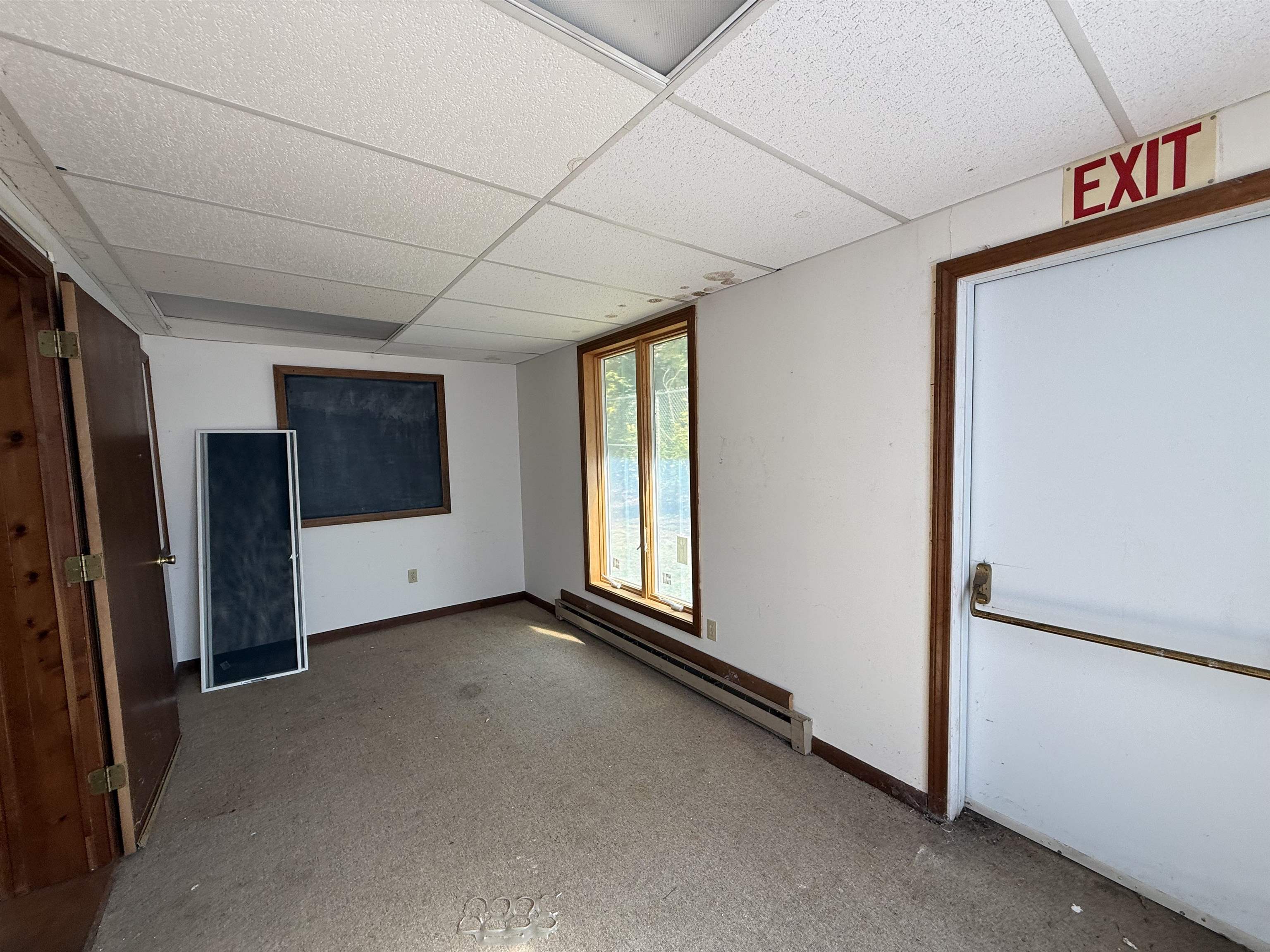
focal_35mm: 14
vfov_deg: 85.7
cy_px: 476
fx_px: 514
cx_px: 635
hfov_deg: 102.1
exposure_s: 1/142
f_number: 2.2
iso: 50
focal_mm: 2.22
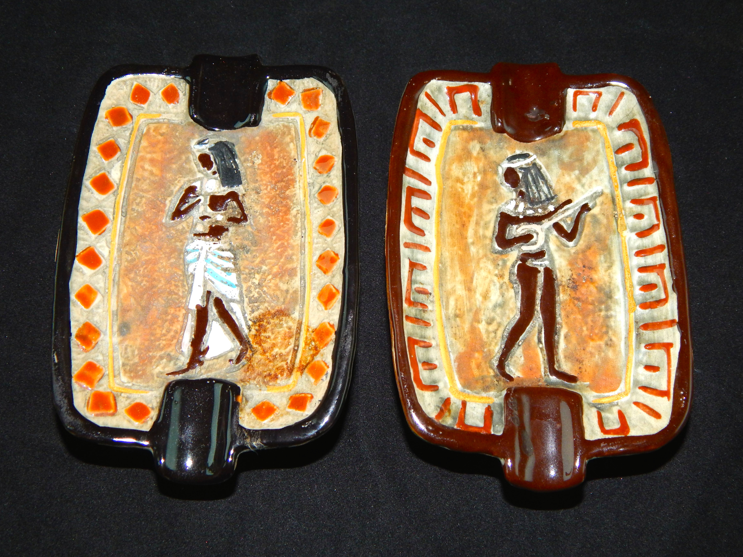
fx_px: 923
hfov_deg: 43.8
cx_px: 372
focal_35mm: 43
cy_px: 278
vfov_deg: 33.6
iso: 200
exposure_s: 1/30
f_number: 7.1
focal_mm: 7.7
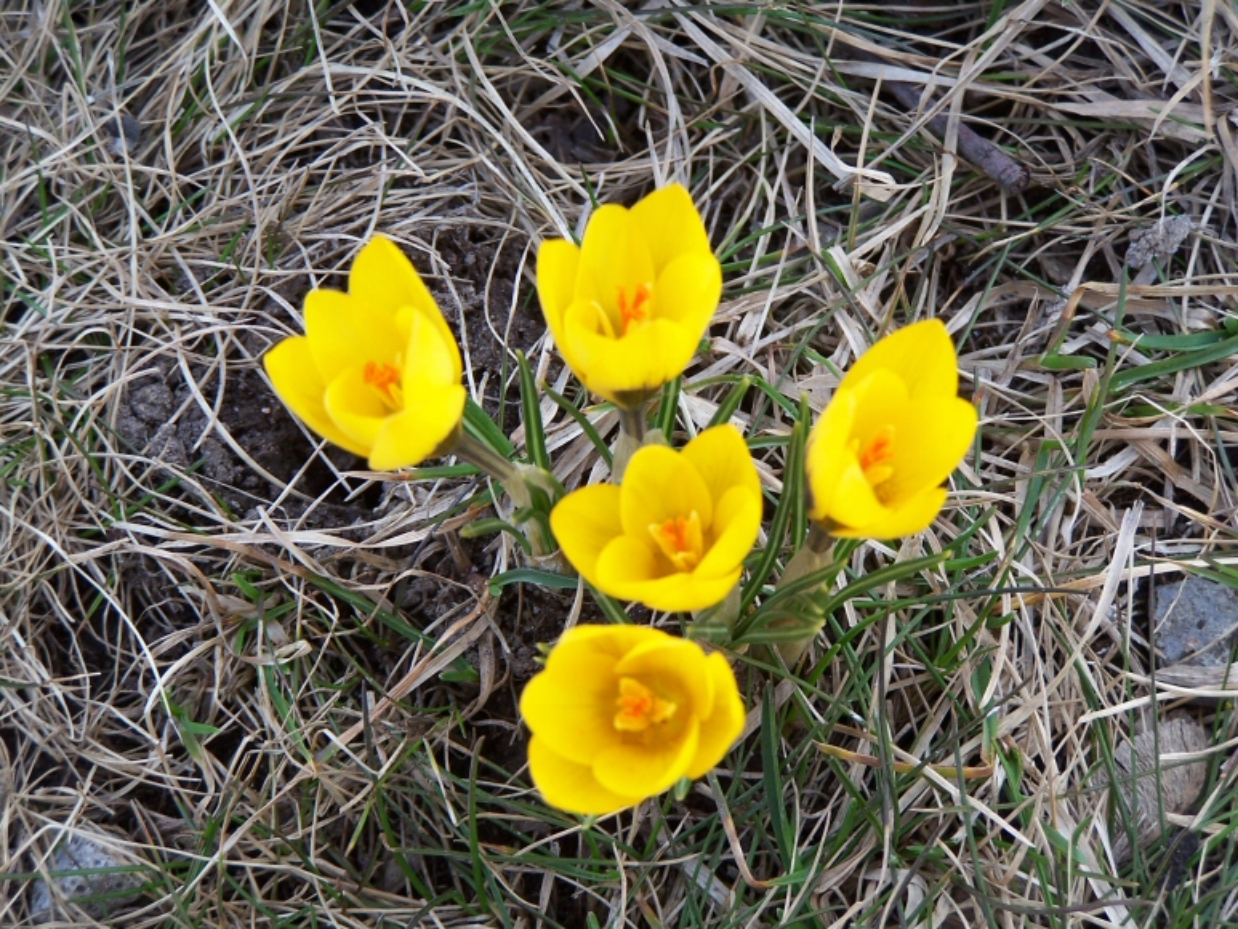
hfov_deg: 14.2
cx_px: 619
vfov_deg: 10.7
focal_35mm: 139
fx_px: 4972
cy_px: 464
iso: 80
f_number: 3.2
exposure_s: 1/180
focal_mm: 23.1
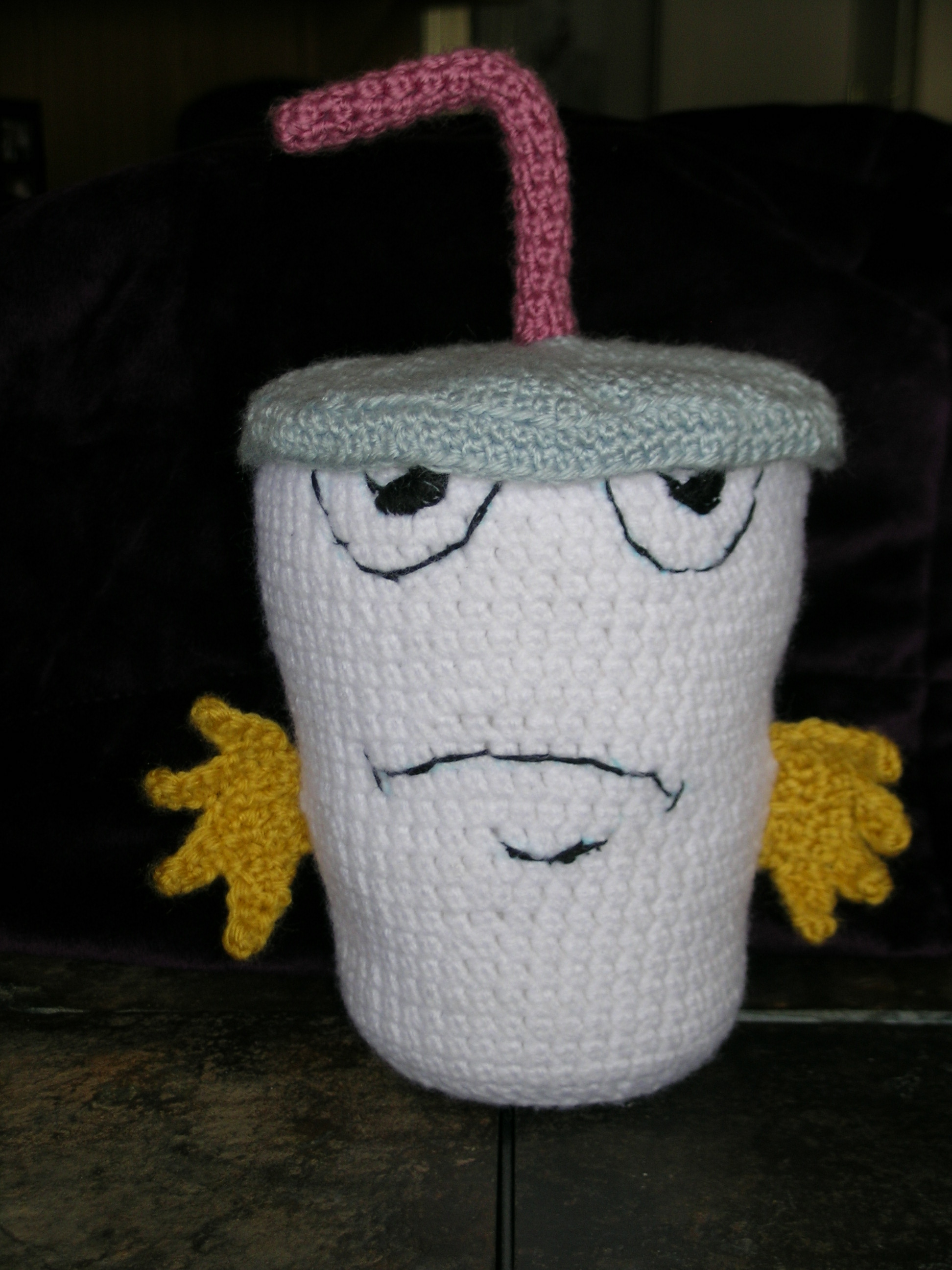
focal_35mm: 57
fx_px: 2090
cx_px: 476
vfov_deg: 33.8
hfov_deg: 25.7
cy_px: 635
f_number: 3.6
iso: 50
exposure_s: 1/30
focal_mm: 11.8
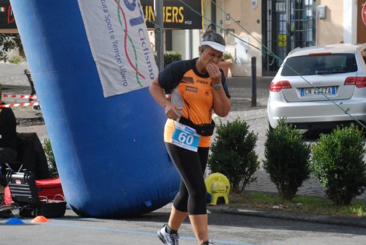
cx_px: 196
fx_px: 1558
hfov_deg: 13.4
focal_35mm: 153
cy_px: 99
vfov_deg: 9.0
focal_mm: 80
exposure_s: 1/1250
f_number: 5.6
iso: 1000
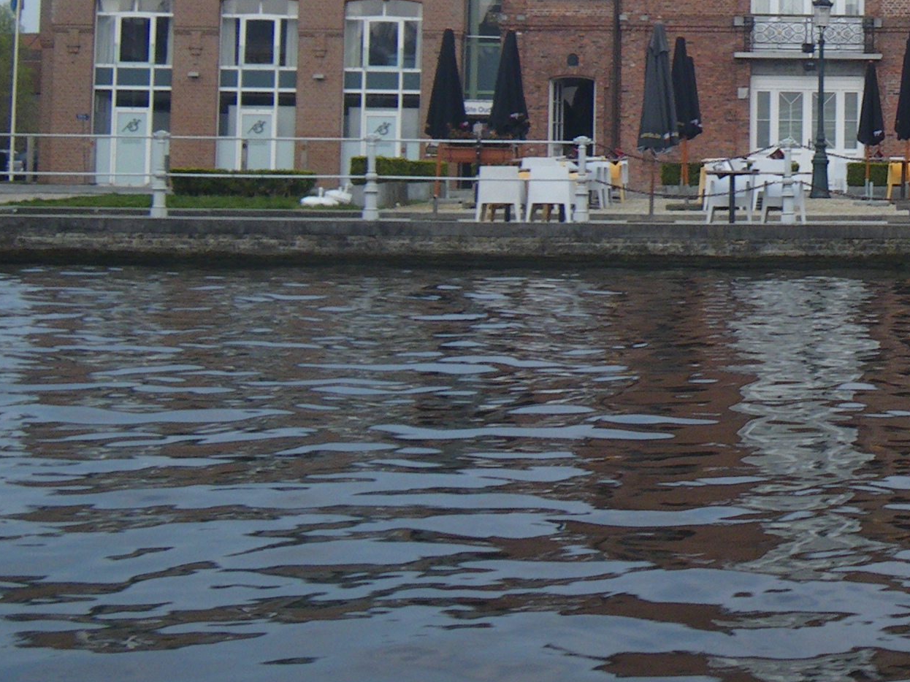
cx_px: 1095
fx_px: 2155
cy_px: -7
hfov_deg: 22.0
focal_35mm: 82
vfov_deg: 17.5
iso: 50
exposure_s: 1/200
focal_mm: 5
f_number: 4.2
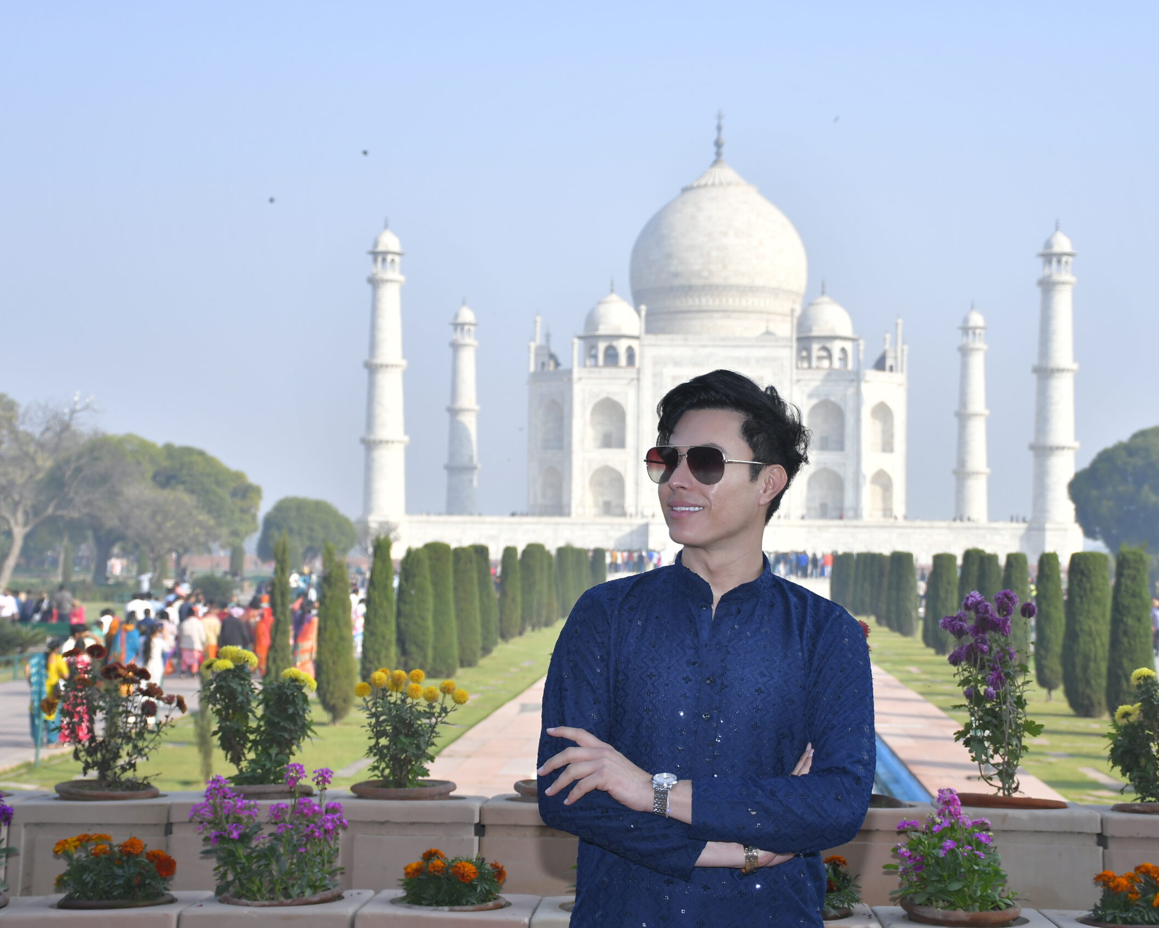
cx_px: 637
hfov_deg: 29.1
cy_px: 468
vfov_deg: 23.5
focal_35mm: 65
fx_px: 2230
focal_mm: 38
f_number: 5
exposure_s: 1/250
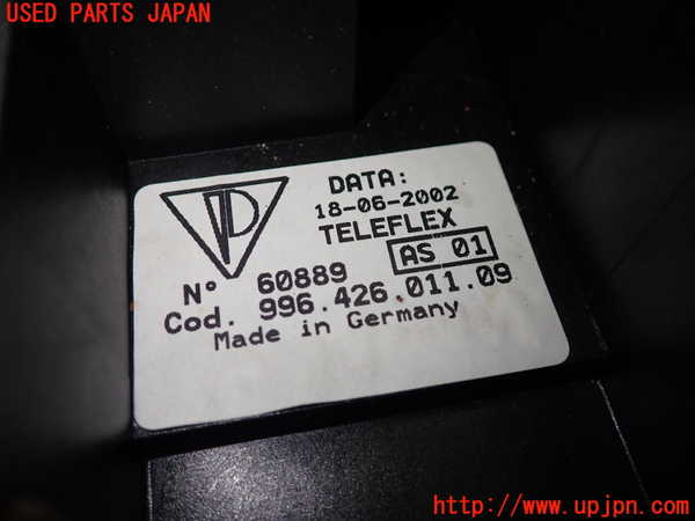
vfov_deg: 46.8
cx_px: 348
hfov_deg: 60.0
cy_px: 260
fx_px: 602
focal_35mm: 30
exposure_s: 1/125
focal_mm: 5.5
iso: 100
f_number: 2.3
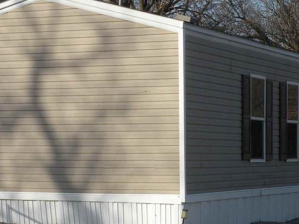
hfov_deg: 15.3
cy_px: 155
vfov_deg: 11.5
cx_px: 196
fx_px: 1114
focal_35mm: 129
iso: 64
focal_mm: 9.8
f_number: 6.3
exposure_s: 1/243
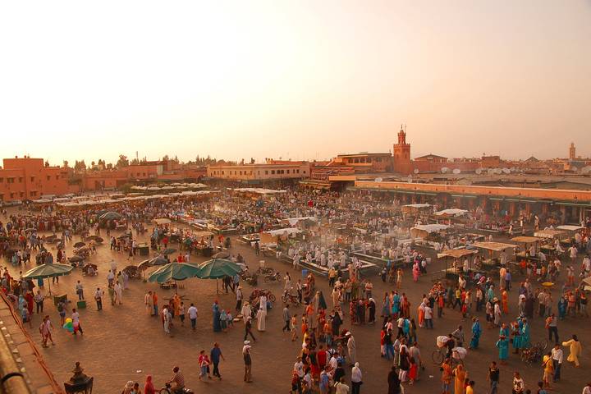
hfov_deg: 70.4
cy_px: 197
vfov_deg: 50.4
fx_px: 419
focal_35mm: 26
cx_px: 296
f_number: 6.3
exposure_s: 1/200
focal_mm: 17
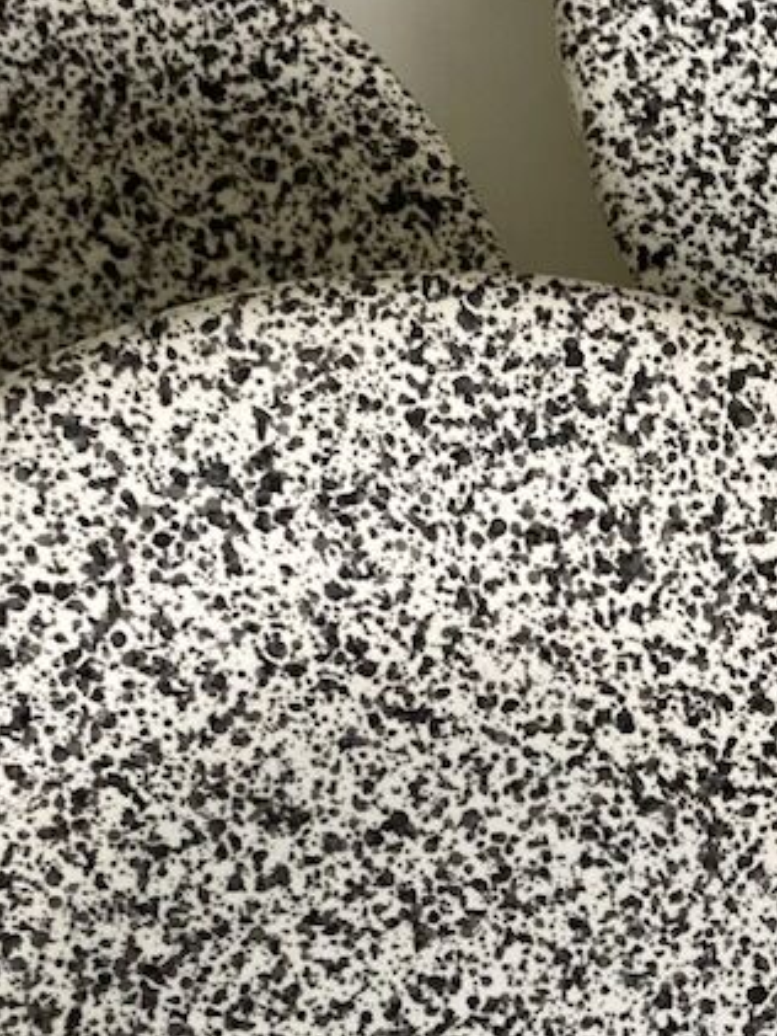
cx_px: 883
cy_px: 1088
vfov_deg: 23.4
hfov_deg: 17.9
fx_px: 2363
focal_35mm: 79
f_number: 1.8
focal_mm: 4.25
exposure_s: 1/60
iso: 200
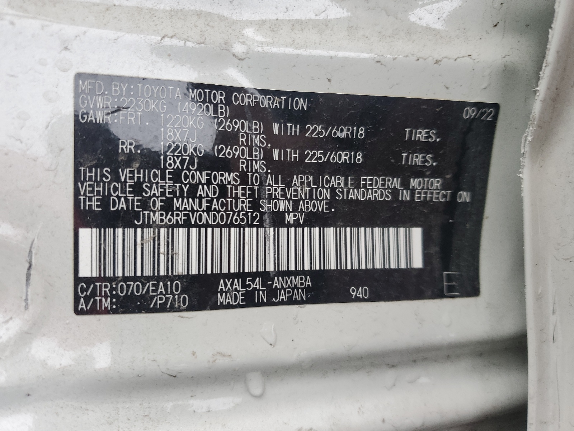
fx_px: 431
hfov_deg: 67.3
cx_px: 287
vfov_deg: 53.1
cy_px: 216
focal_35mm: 26
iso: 51
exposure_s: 1/60.2
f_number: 1.5
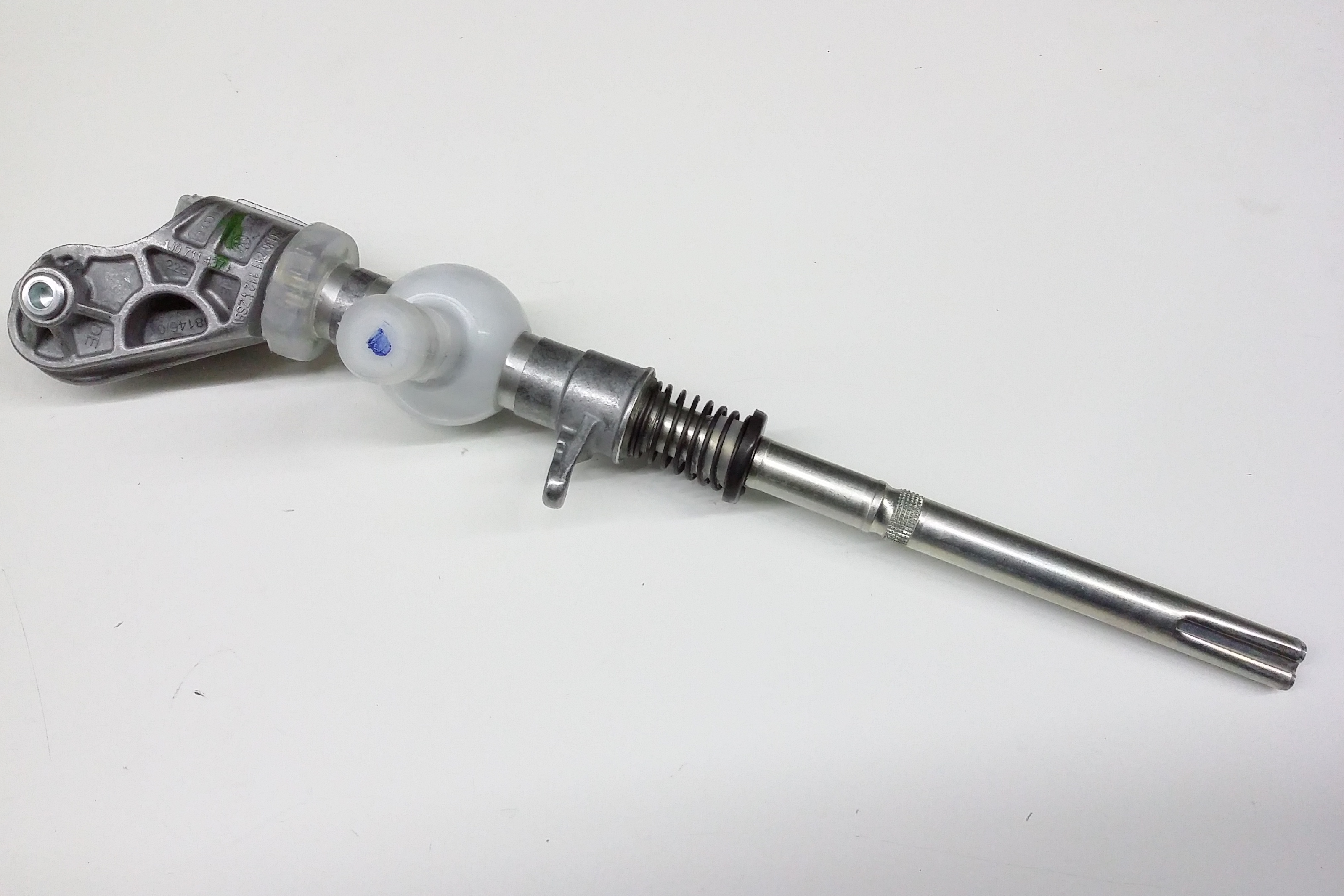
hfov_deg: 55.8
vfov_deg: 38.9
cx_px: 674
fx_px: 1269
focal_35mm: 34
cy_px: 458
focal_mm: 3.4
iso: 200
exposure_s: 1/30
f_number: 2.4
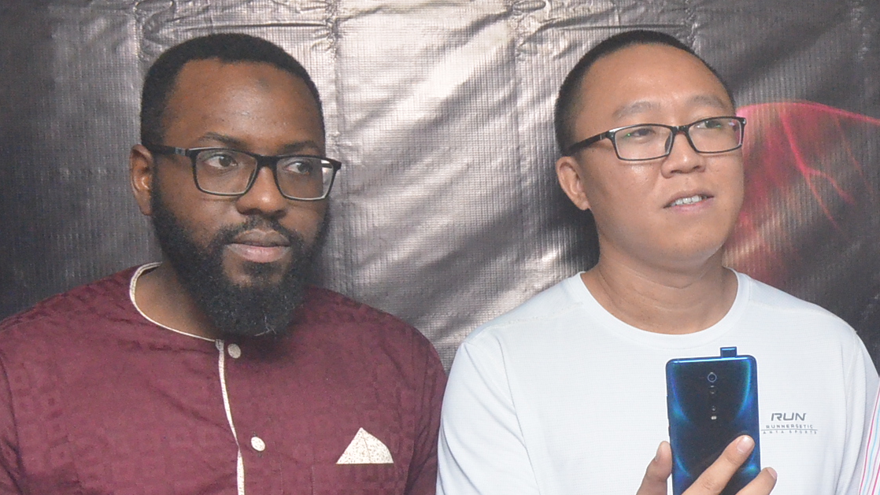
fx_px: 1773
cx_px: 905
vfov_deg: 15.7
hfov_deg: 26.2
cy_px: 435
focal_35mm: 76
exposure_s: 1/160
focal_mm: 22
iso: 3200
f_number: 8
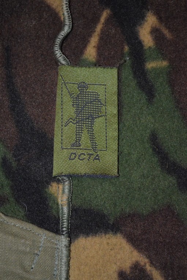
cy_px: 140
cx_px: 94
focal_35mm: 82
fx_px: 644
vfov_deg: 24.6
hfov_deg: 16.5
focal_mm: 55
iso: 3200
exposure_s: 1/60
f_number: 5.6
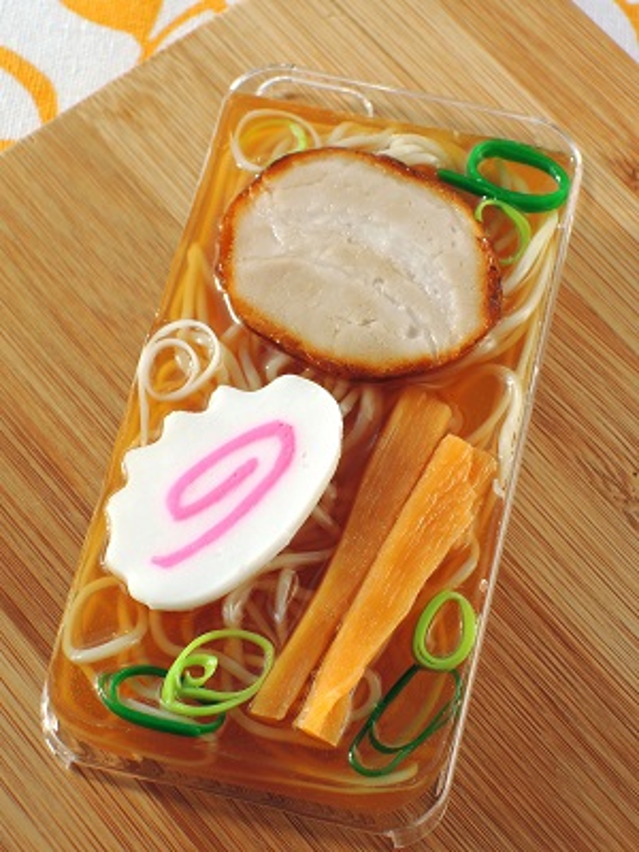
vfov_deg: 18.7
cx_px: 320
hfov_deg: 14.1
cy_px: 426
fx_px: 2584
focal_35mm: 105
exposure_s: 1/160
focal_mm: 22.4
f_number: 6.5
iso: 80
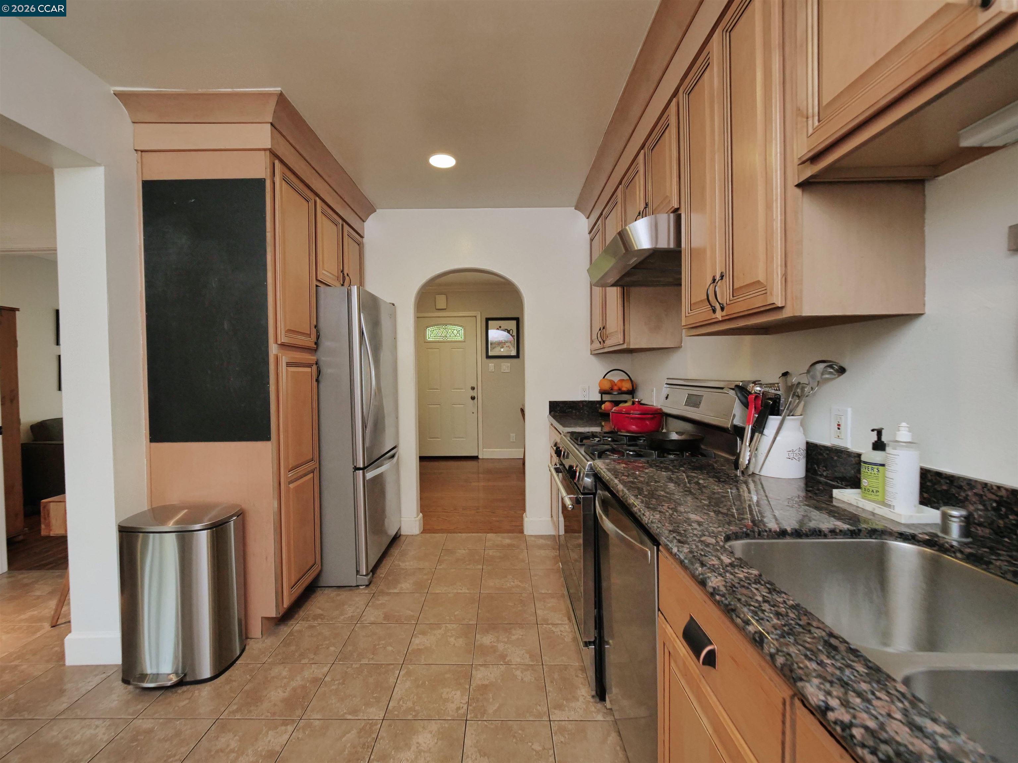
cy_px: 382
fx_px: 412
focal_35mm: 14
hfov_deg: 102.1
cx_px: 509
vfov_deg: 85.7
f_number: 4
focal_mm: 7
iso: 800
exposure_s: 1/160
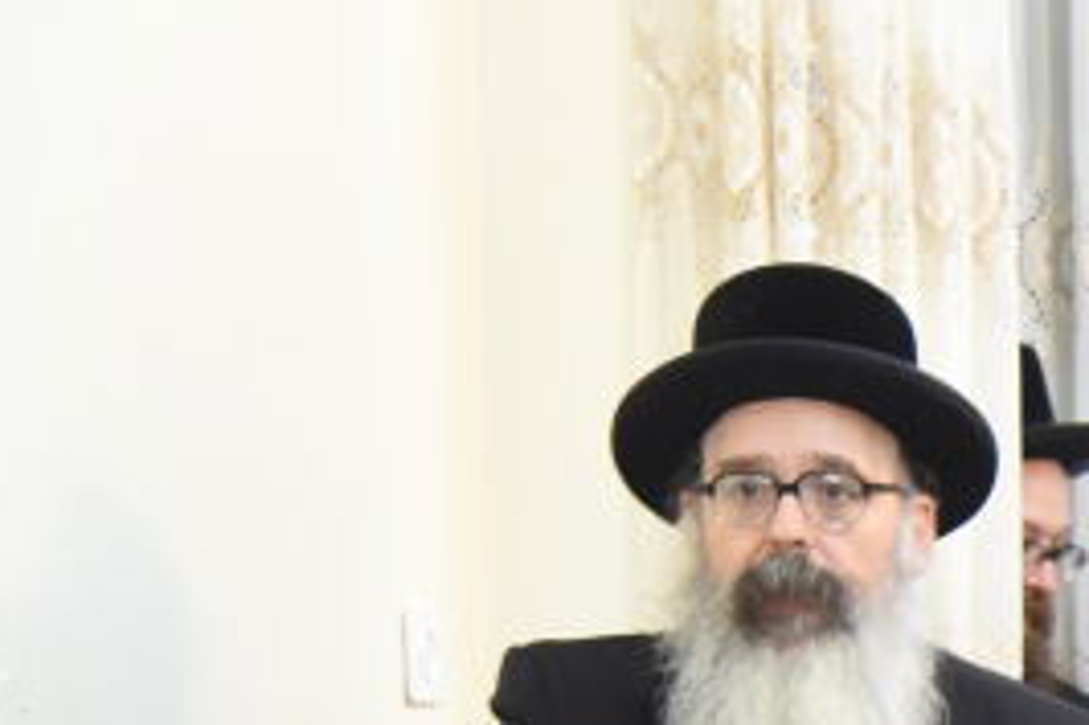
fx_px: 5593
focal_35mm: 185
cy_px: 1194
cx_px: 2072
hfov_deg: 10.4
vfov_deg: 7.3
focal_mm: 48
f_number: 4.5
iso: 3200
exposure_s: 1/125
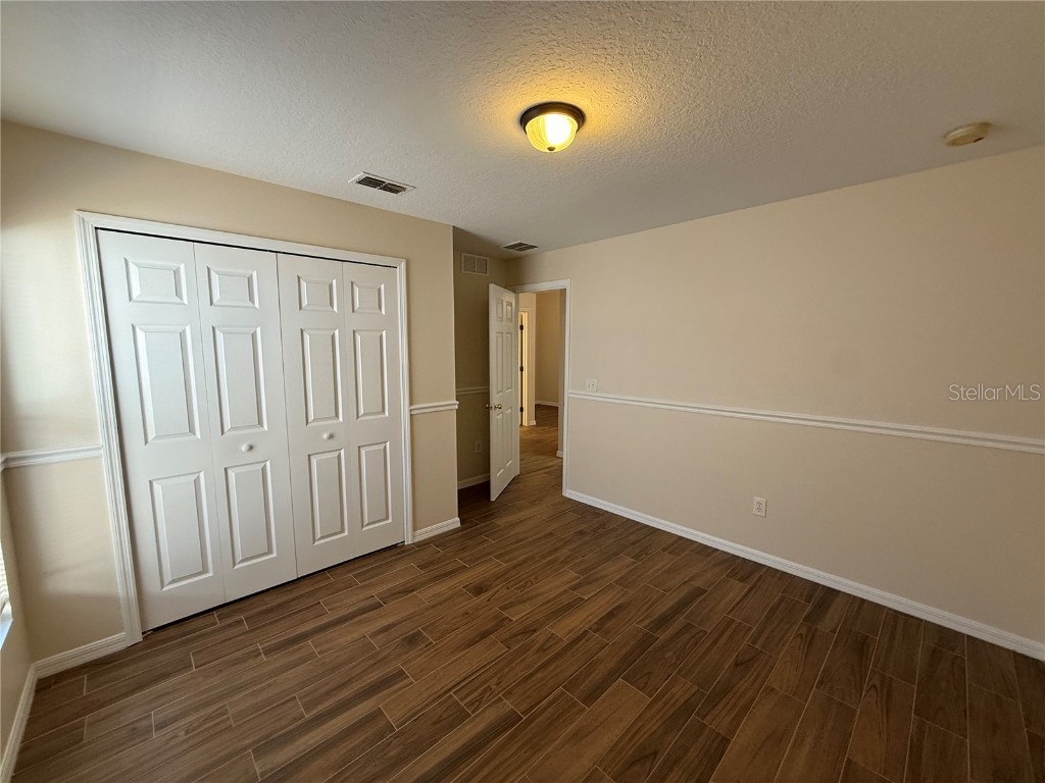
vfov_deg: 85.7
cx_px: 522
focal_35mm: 14
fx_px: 423
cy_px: 392
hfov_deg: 102.1
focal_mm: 2.22
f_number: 2.2
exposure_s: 1/60
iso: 200
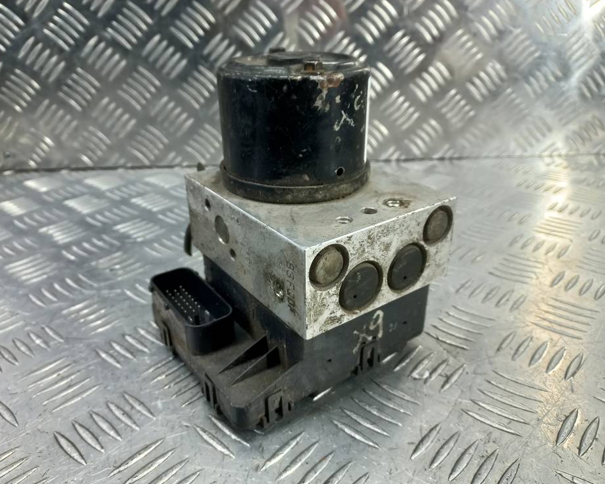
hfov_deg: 64.1
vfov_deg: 53.2
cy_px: 245
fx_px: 483
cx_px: 294
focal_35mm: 27
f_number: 1.8
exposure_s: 1/50
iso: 100
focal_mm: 4.6
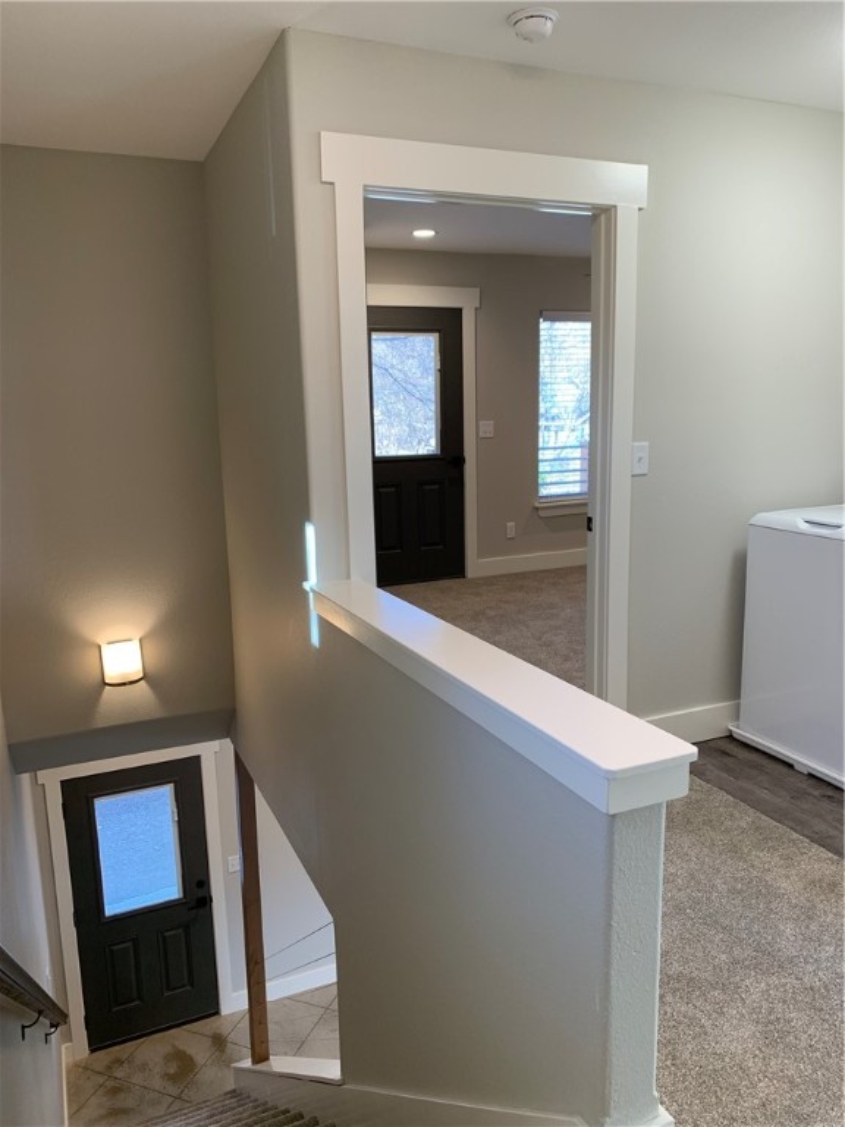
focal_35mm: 26
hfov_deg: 53.1
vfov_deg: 67.3
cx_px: 422
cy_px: 564
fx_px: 846
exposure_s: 1/120
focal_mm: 4.25
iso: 80
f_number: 1.8
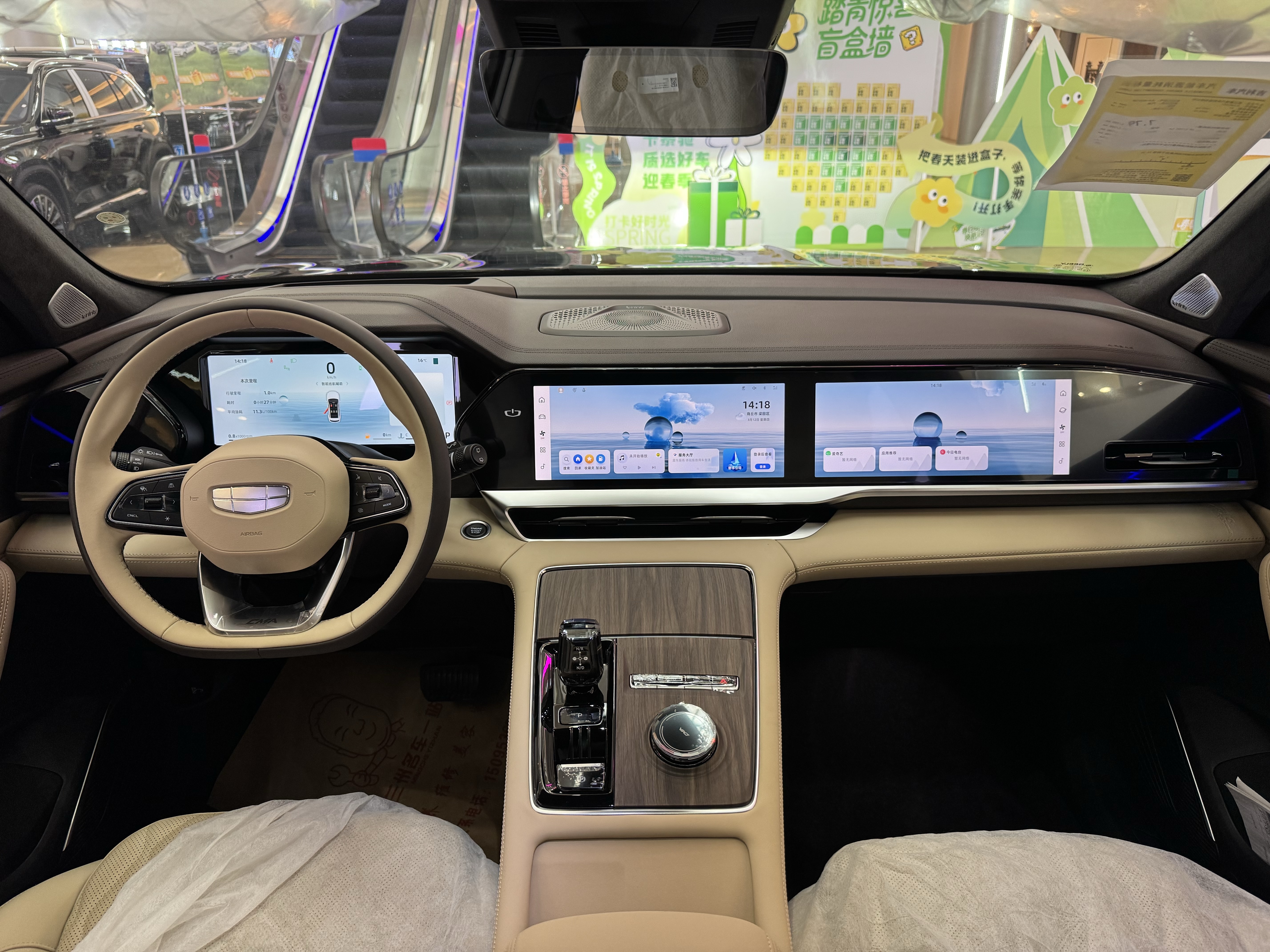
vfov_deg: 56.8
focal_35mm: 24
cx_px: 635
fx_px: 881
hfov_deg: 71.6
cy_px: 476
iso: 200
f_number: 1.78
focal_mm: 6.76
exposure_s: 1/48
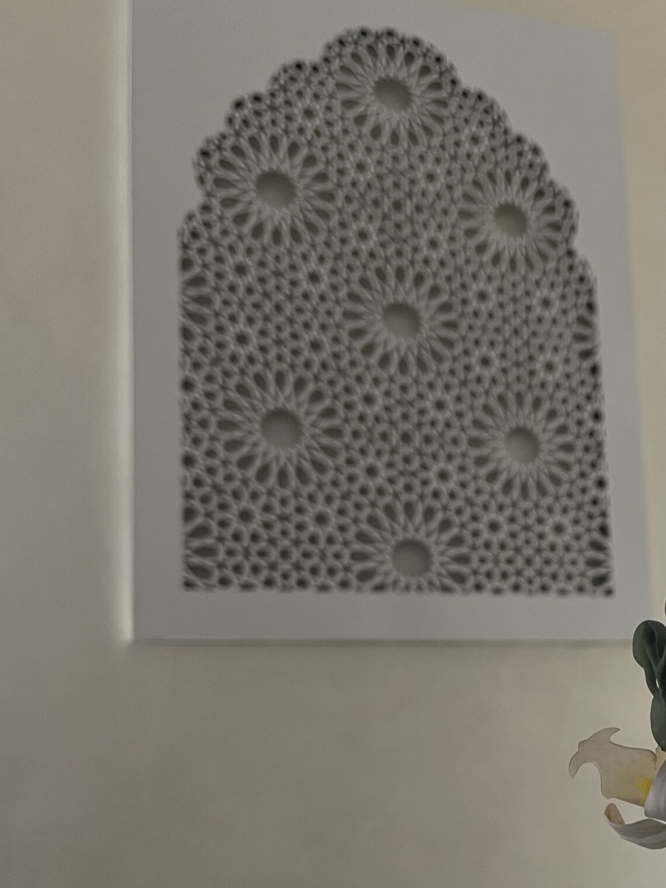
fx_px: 1129
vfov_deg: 41.9
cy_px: 641
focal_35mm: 44
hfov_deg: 32.1
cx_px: 520
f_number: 1.6
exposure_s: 1/50
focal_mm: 5.1
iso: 80
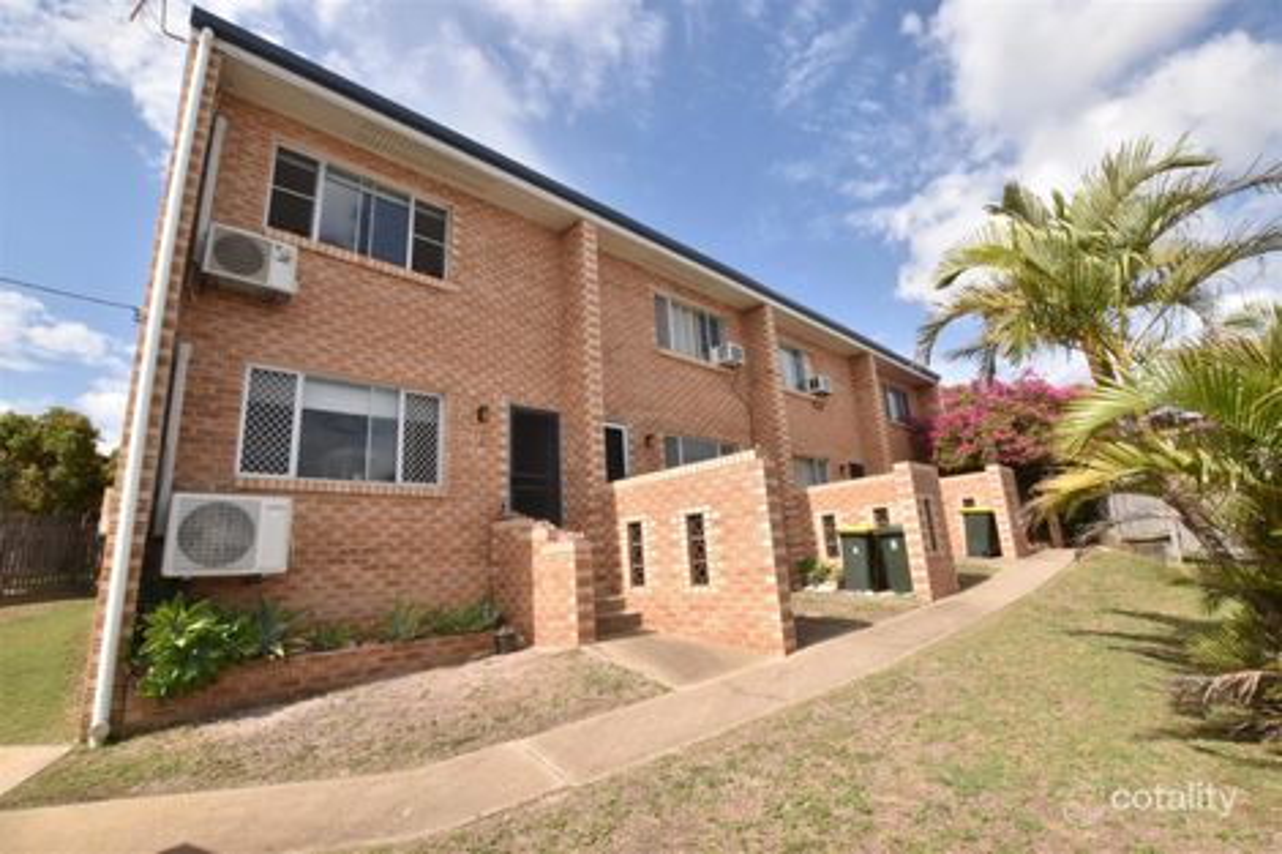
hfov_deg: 100.4
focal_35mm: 15
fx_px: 534
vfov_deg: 77.3
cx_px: 641
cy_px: 427
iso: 1000
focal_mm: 10
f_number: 22
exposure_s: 1/200
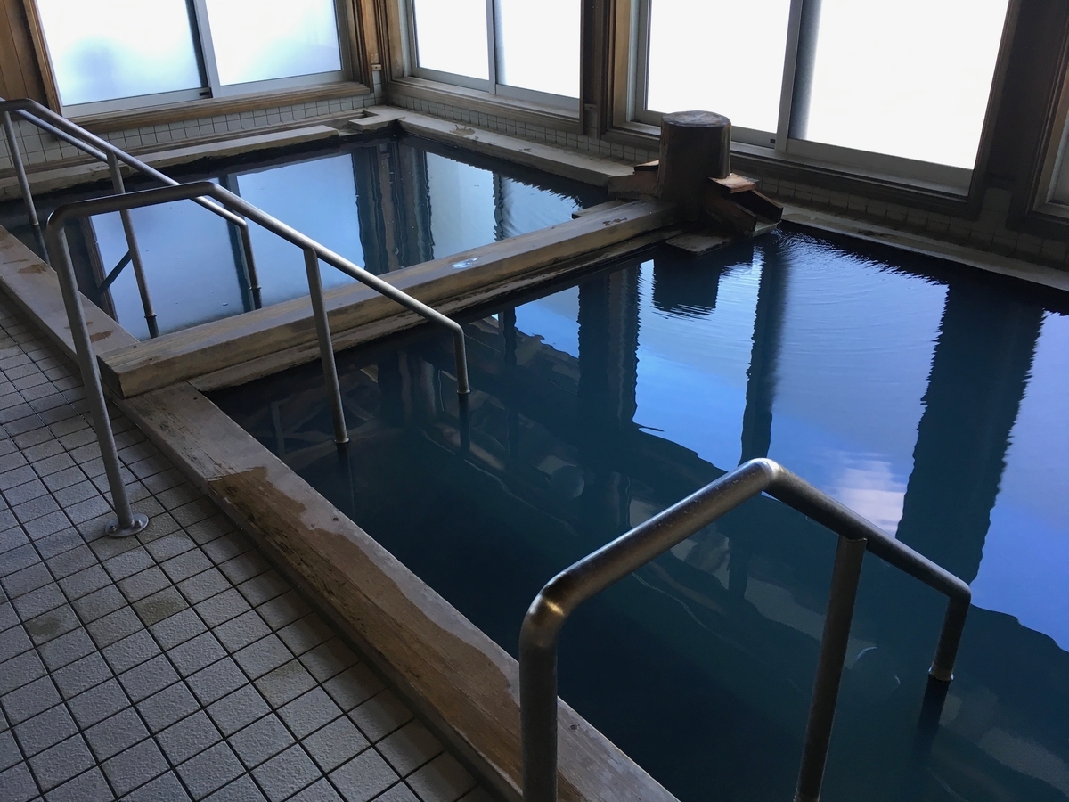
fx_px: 896
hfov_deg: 61.7
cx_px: 534
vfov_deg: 48.2
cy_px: 401
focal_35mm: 29
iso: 25
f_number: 2.2
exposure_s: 1/30
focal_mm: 4.15
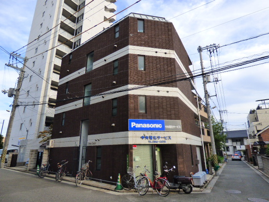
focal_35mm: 20
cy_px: 101
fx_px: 155
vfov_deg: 66.0
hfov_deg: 81.7
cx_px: 134
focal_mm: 3.58
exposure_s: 1/400
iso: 250
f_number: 2.8
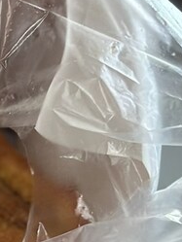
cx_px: -123
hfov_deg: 6.3
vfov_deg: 8.6
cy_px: 96
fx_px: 1618
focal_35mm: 231
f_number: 1.78
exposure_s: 1/50
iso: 160
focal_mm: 6.86
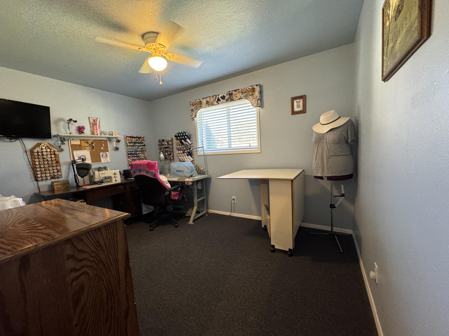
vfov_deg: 85.7
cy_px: 168
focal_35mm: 14
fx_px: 182
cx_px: 224
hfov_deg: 102.1
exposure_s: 1/60
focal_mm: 2.22
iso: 500
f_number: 2.2
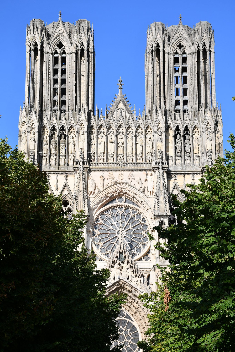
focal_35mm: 72
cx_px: 118
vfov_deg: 28.1
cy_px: 176
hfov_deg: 18.9
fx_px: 705
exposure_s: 1/320
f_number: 9
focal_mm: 48
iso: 100
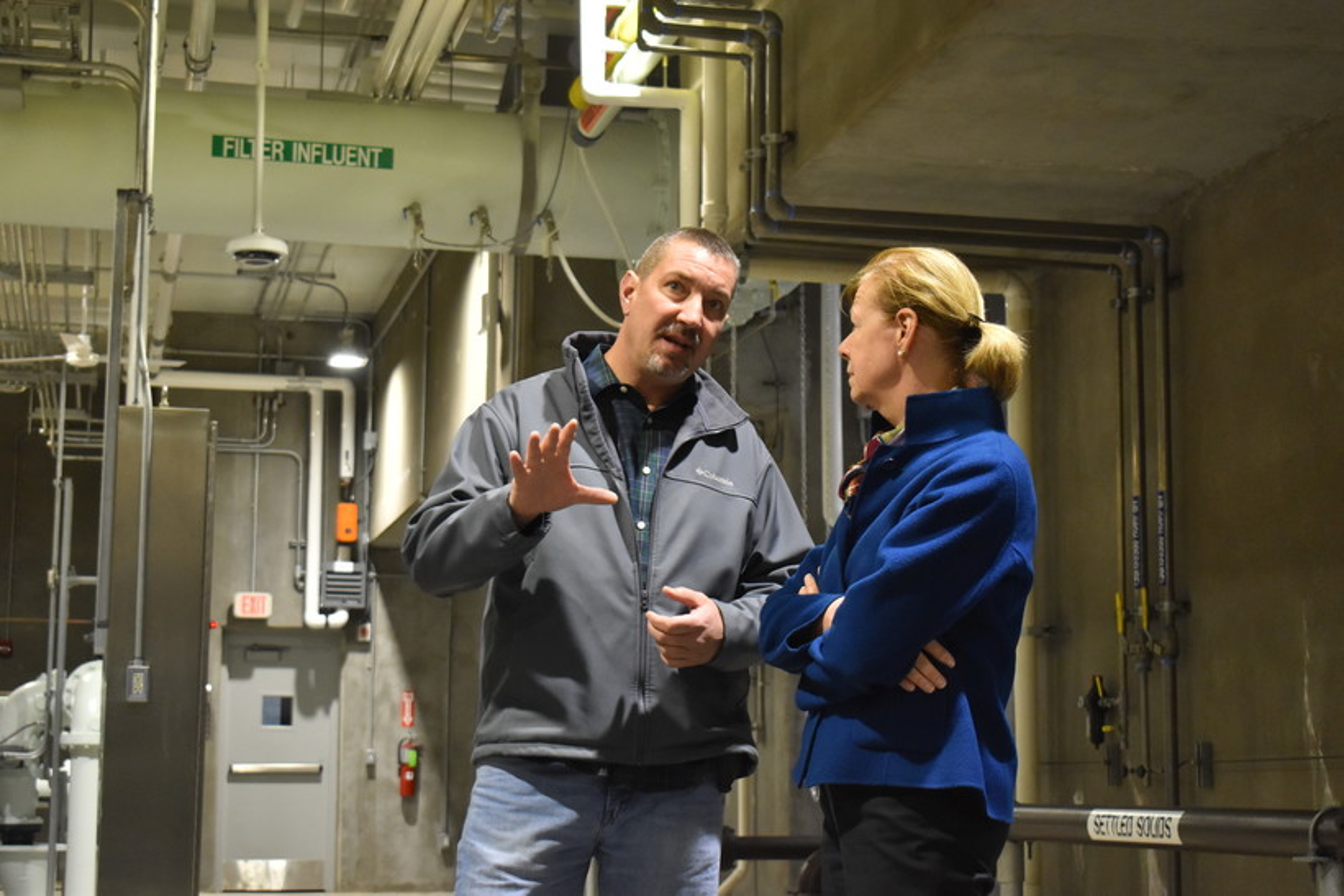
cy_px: 448
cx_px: 672
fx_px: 2240
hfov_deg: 33.4
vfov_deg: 22.6
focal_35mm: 60
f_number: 5
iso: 1600
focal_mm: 40
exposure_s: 1/125
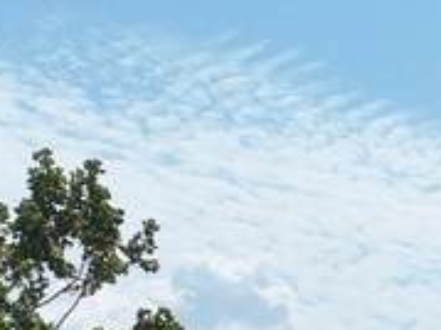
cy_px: 610
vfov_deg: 10.2
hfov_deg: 12.4
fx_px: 1744
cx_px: 929
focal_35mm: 137
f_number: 2.8
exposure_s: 1/4000
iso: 200
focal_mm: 12.29
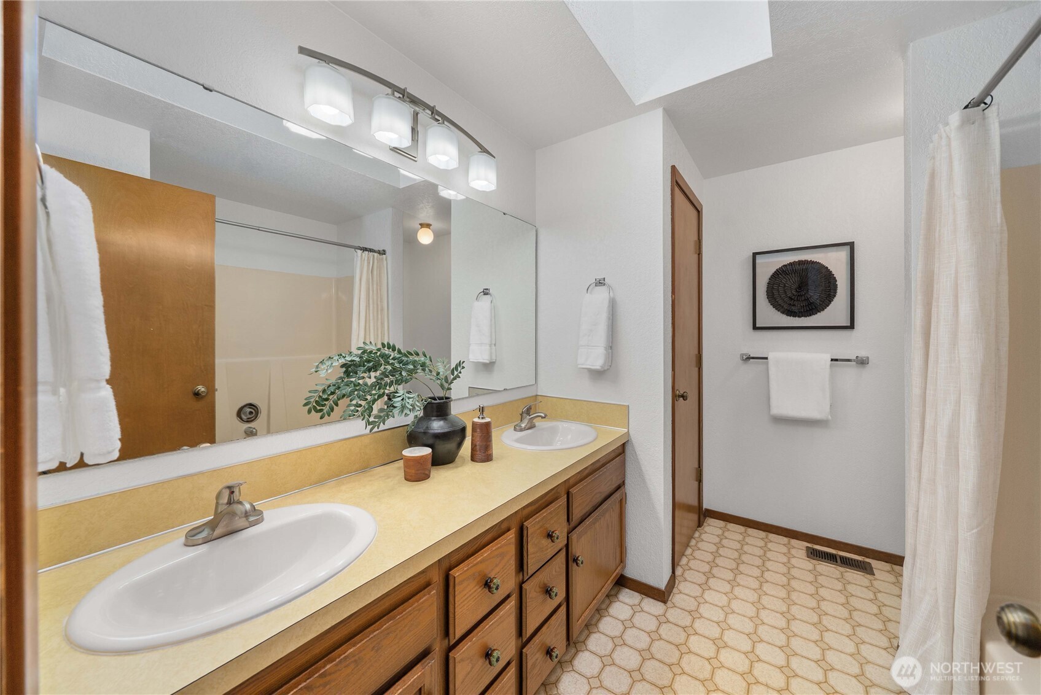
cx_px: 520
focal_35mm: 13
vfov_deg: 85.5
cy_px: 348
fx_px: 376
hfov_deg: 108.3
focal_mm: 13
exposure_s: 1/20
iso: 1000
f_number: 7.1
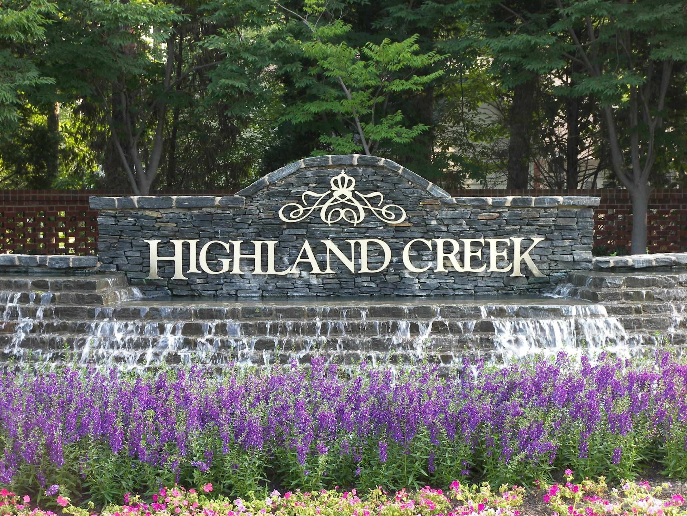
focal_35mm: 80
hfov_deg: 24.4
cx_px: 345
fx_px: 1588
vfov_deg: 18.4
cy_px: 260
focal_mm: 16.6
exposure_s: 1/50
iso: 64
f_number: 4
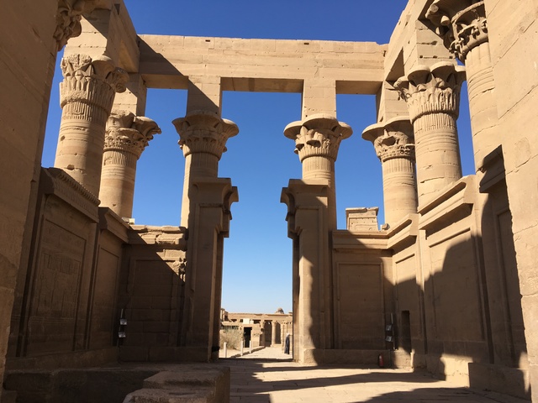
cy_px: 202
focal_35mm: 29
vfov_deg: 48.2
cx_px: 269
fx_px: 451
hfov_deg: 61.7
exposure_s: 1/1451
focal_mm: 4.15
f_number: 2.2
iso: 25
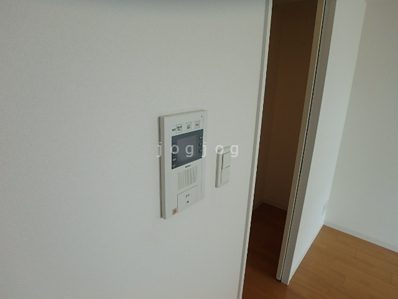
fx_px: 241
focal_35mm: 21
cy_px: 150
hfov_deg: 79.0
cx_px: 199
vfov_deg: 63.4
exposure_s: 1/80
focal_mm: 3.7
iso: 125
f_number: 3.5
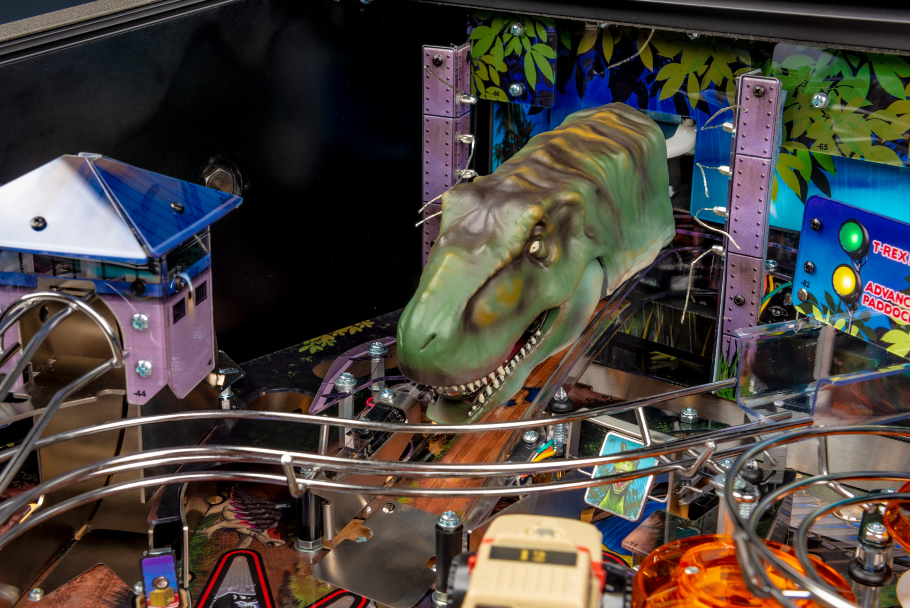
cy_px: 333
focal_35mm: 53
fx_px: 1340
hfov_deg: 37.5
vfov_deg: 25.5
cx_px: 447
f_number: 10
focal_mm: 48
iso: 100
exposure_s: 1/100
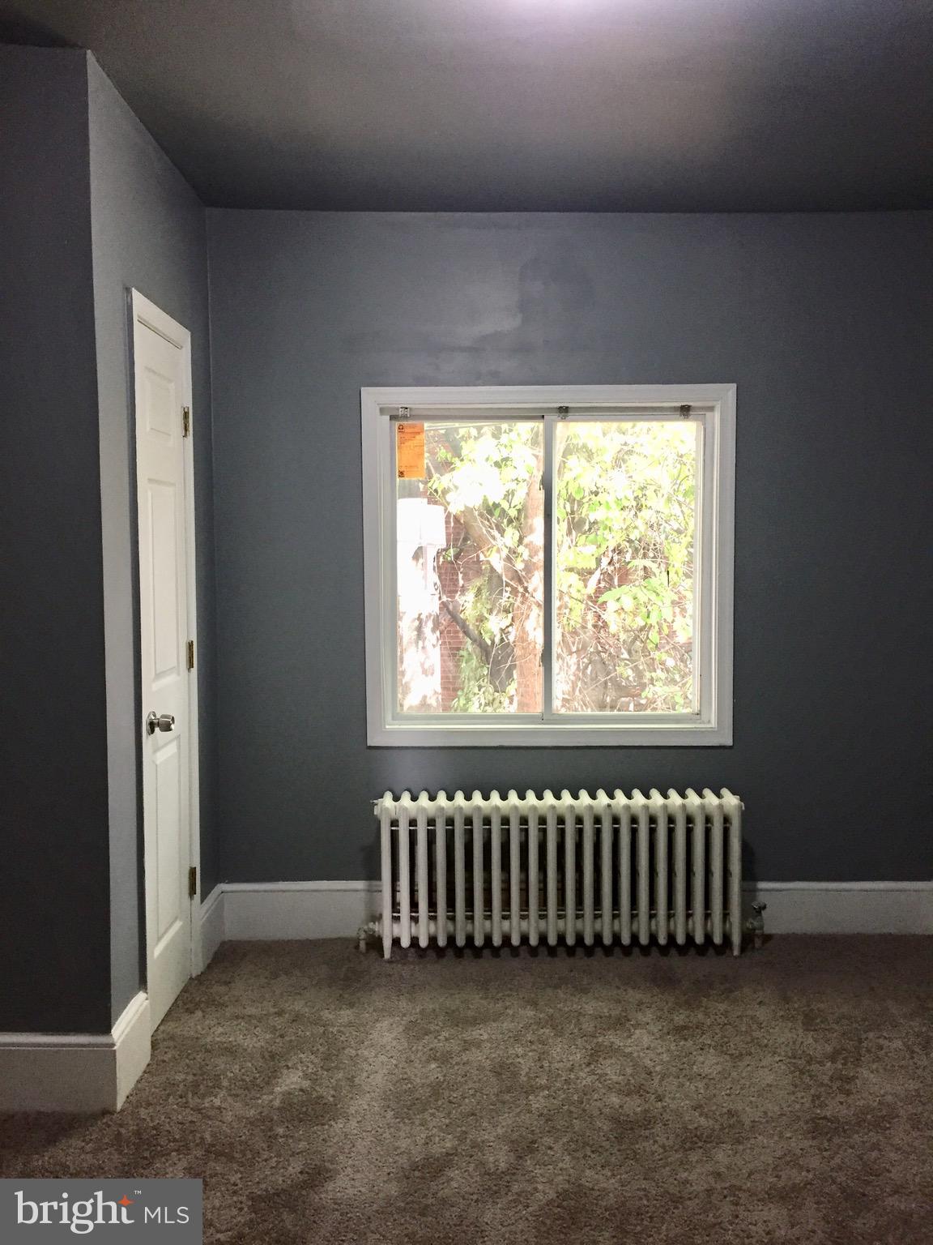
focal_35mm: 29
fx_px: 1042
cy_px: 622
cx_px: 466
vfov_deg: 61.7
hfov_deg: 48.2
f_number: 2.2
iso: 160
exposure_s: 1/30
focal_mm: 4.15
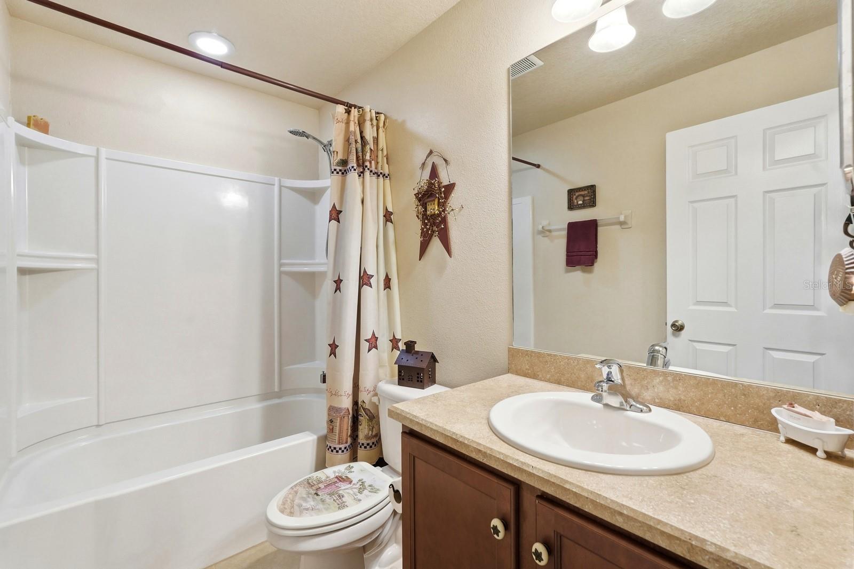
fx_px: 379
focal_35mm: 16
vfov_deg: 73.7
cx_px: 427
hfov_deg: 96.7
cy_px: 284
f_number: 8
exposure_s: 1/1000
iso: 2000
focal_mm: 16
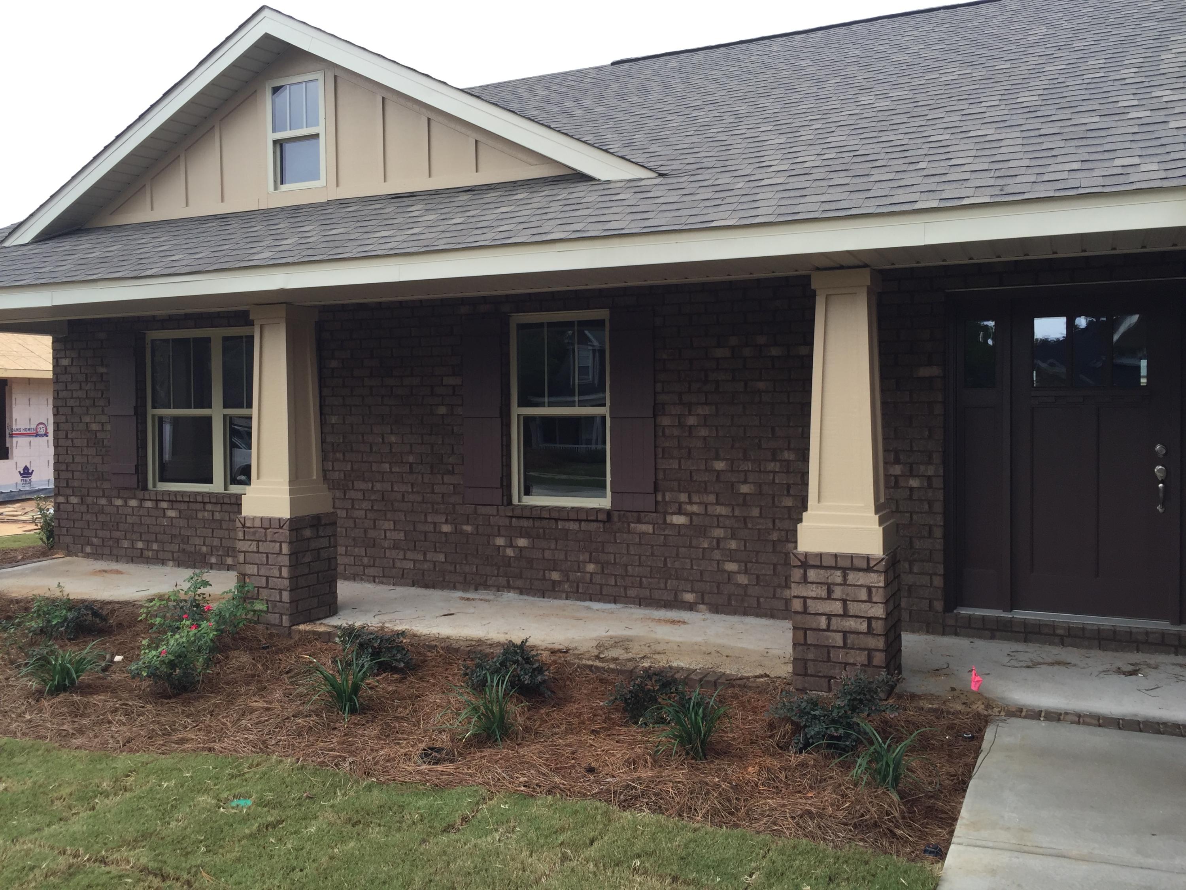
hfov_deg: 61.7
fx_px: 994
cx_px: 593
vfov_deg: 48.2
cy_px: 445
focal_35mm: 29
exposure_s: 1/628
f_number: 2.2
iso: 32
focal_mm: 4.15
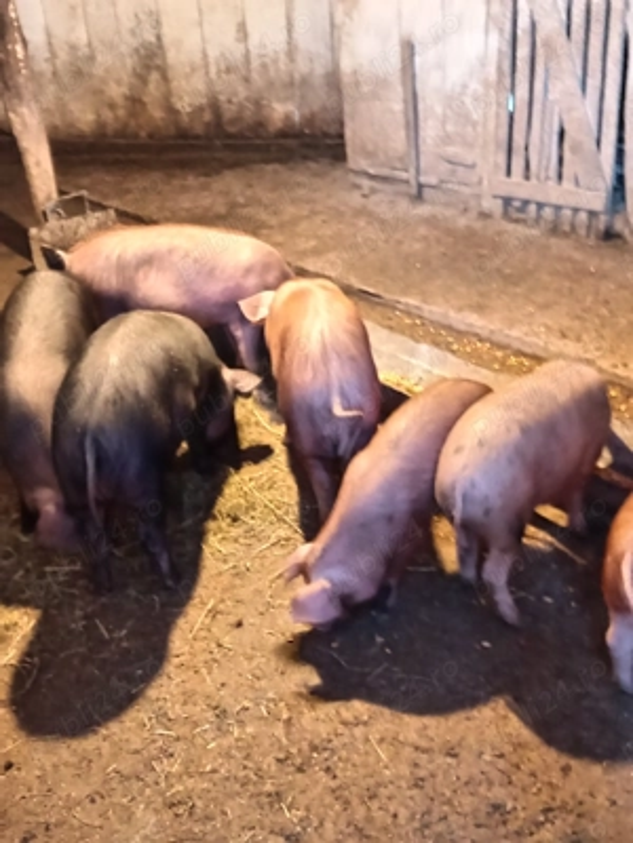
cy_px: 422
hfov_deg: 33.6
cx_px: 316
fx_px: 1048
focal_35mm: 43
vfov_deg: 43.9
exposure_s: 1/16.7
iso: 2573
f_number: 1.8
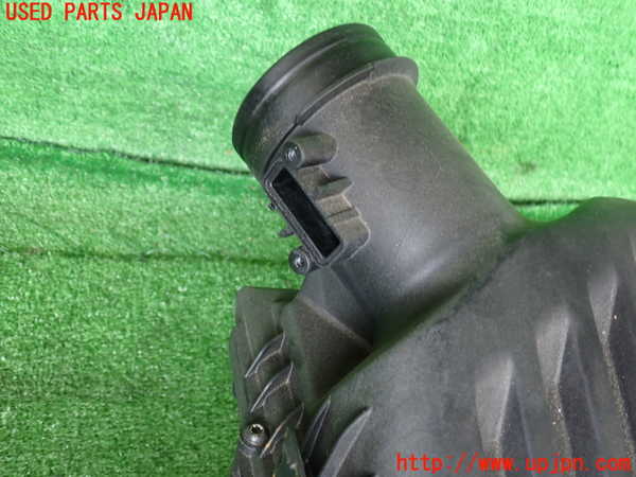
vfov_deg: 46.8
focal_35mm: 30
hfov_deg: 60.0
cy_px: 238
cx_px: 318
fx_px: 551
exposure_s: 1/60
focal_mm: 5.4
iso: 160
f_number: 2.3
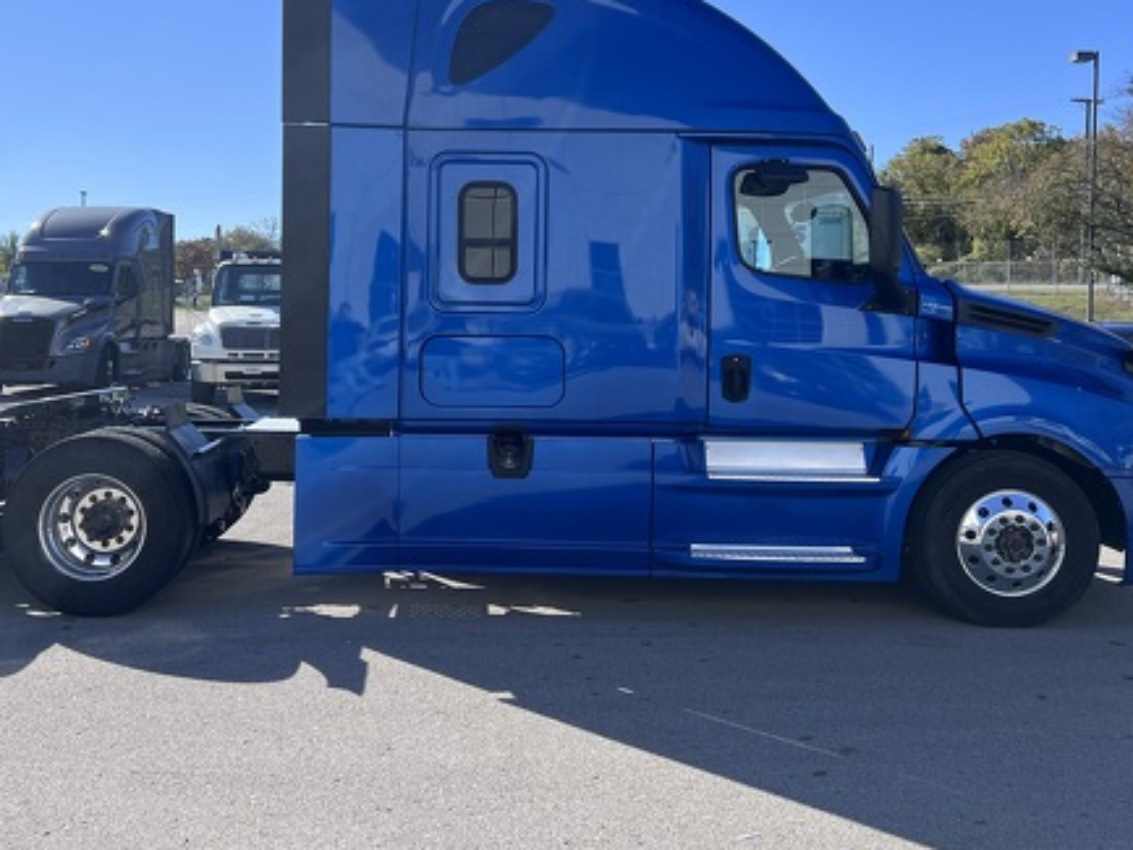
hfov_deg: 51.0
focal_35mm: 36
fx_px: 1179
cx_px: 455
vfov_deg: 39.4
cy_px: 309
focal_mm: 5.7
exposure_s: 1/3704
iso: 50
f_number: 1.5
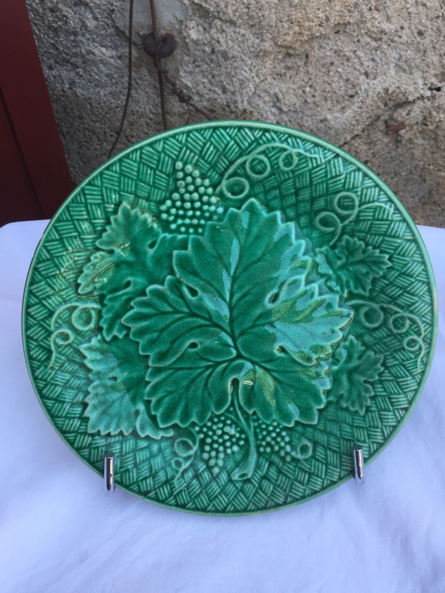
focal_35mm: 29
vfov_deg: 61.7
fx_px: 497
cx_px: 222
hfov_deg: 48.2
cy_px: 296
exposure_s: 1/275
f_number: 2.2
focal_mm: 4.15
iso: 32
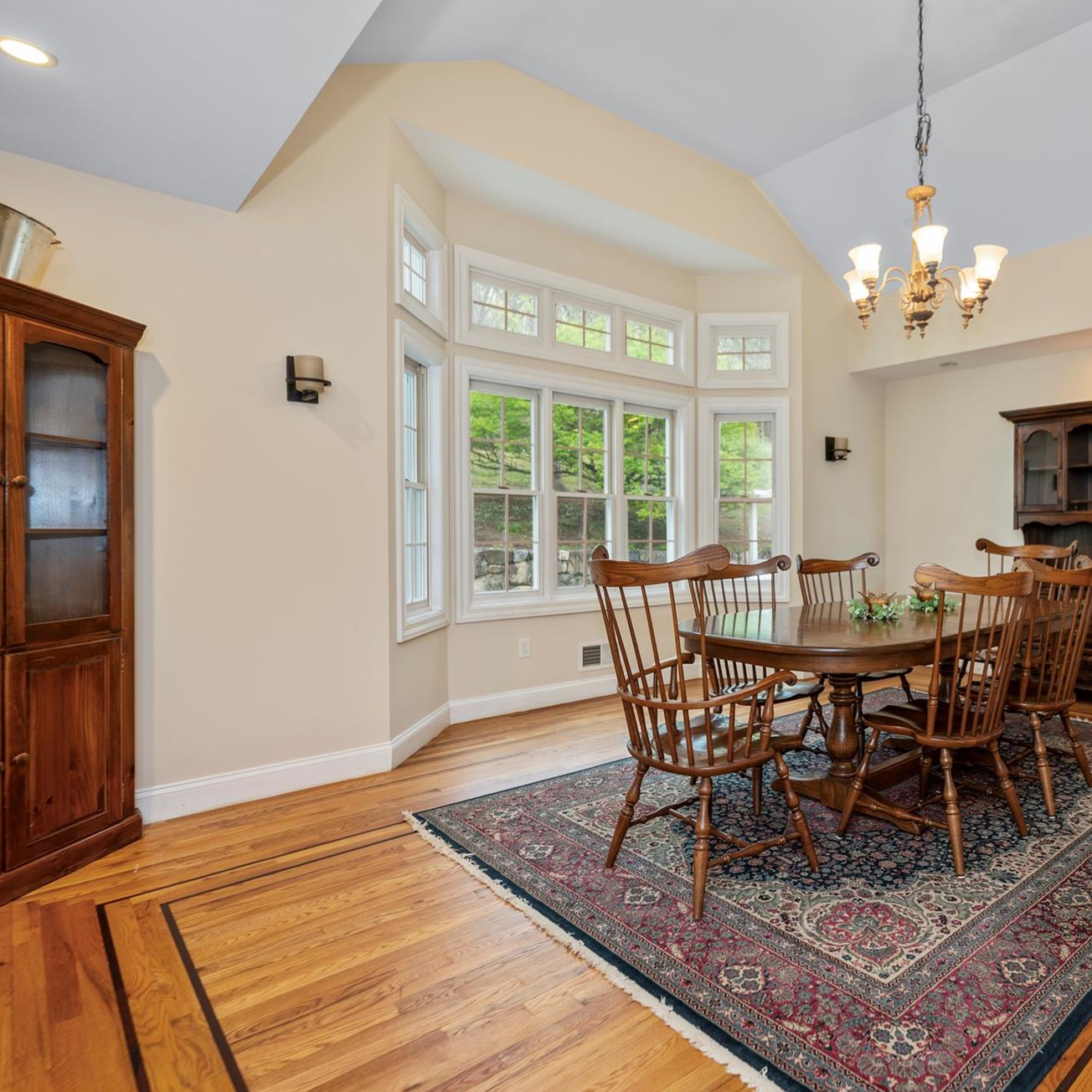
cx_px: 775
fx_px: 714
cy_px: 546
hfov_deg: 71.3
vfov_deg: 74.8
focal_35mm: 20
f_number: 3.2
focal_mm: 15
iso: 320
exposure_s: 1/30
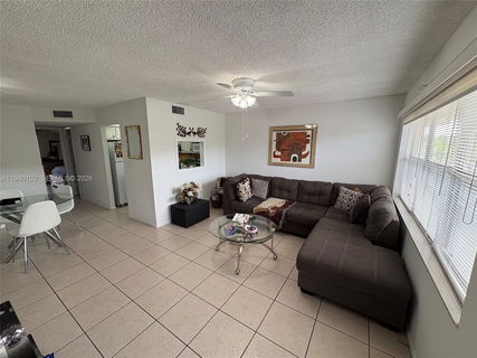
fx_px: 193
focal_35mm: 14
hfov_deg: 102.1
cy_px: 179
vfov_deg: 85.6
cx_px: 238
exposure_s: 1/120
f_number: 2.2
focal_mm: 2.22
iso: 200
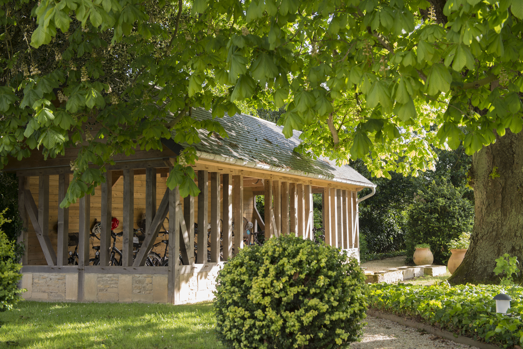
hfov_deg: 41.1
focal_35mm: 48
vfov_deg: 28.1
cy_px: 174
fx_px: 698
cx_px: 262
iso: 160
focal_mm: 48
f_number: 4.5
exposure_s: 1/60
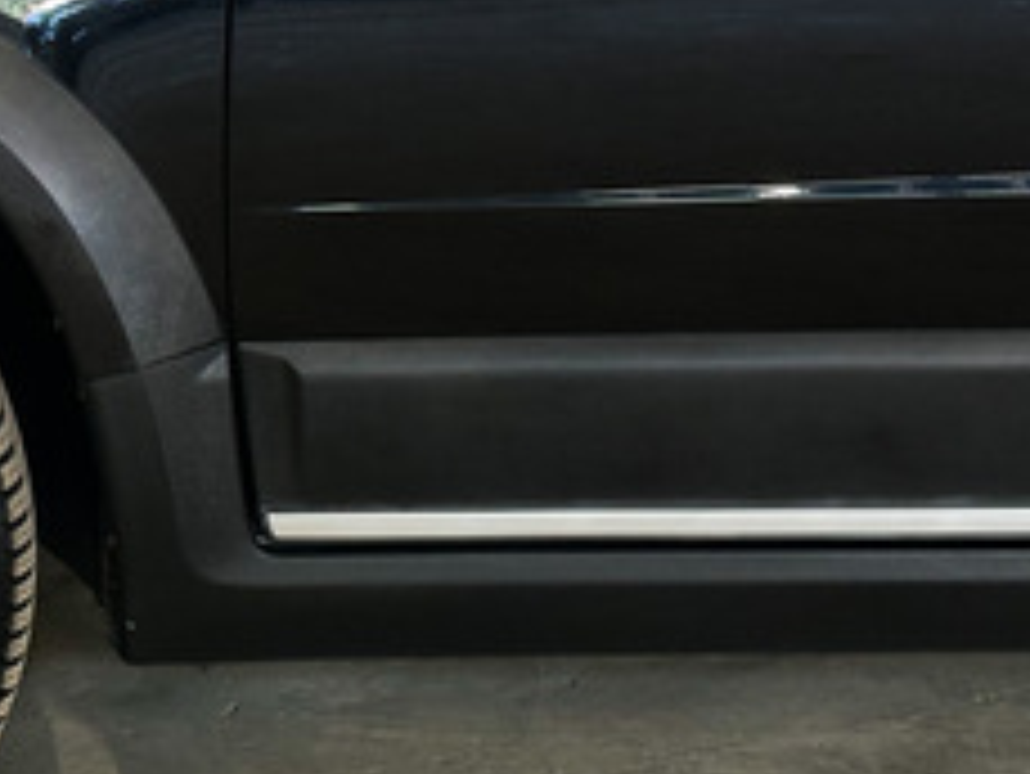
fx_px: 4049
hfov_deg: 14.2
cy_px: -72
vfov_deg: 10.8
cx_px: -58
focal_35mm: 136
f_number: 1.8
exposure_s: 1/50
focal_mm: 6.86
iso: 100
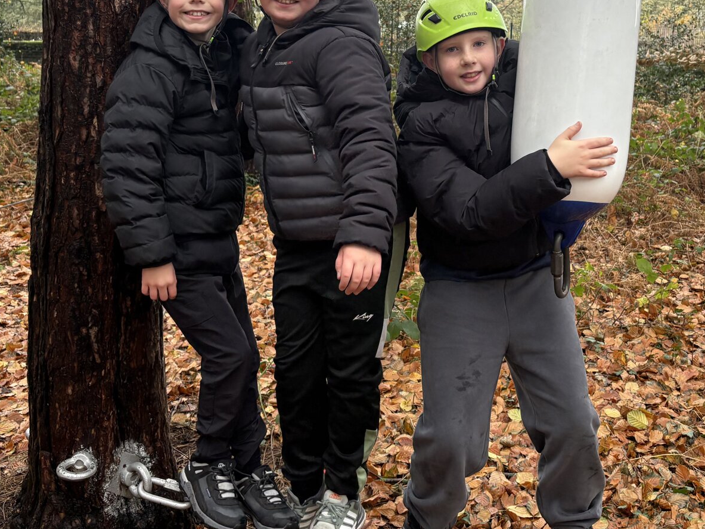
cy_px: 122
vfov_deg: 31.5
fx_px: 916
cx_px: 421
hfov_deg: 41.9
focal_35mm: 45
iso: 125
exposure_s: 1/220
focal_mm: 5.96
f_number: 1.6
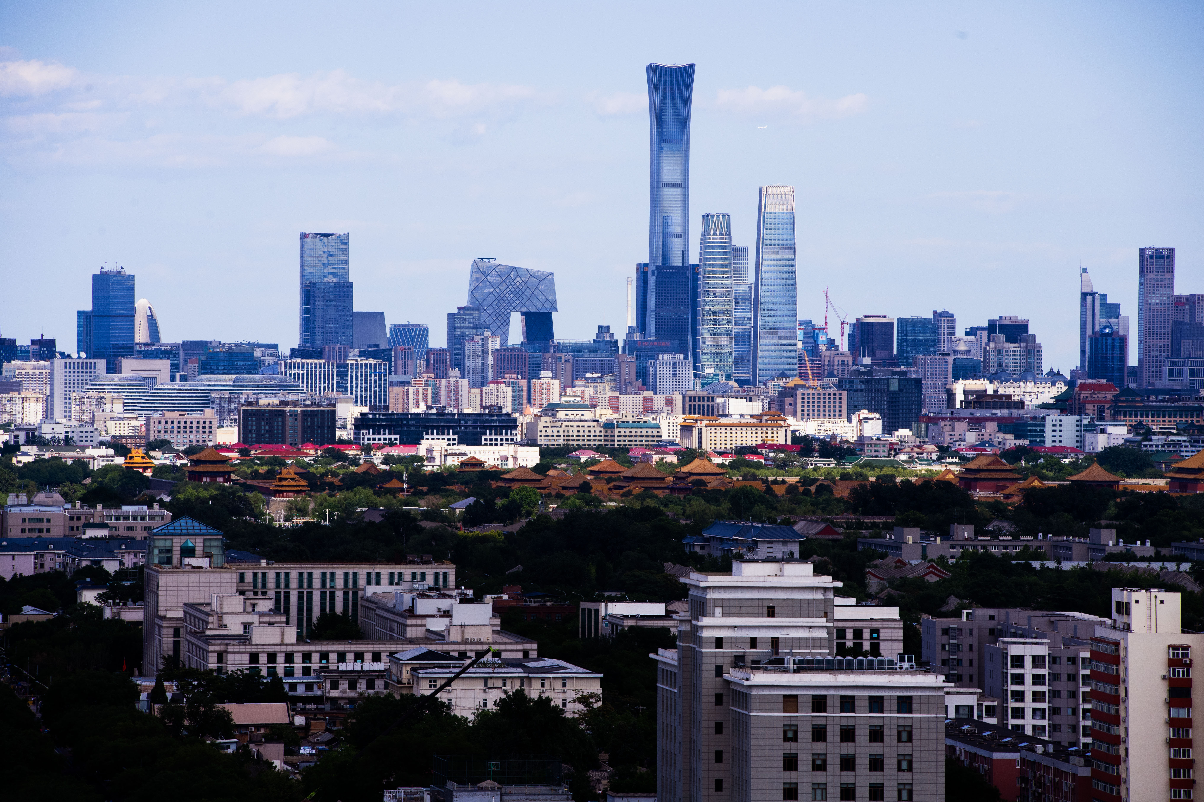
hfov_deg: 10.3
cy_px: 401
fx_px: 6688
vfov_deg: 6.9
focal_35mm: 200
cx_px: 602
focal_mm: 200
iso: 800
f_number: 8
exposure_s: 1/2500
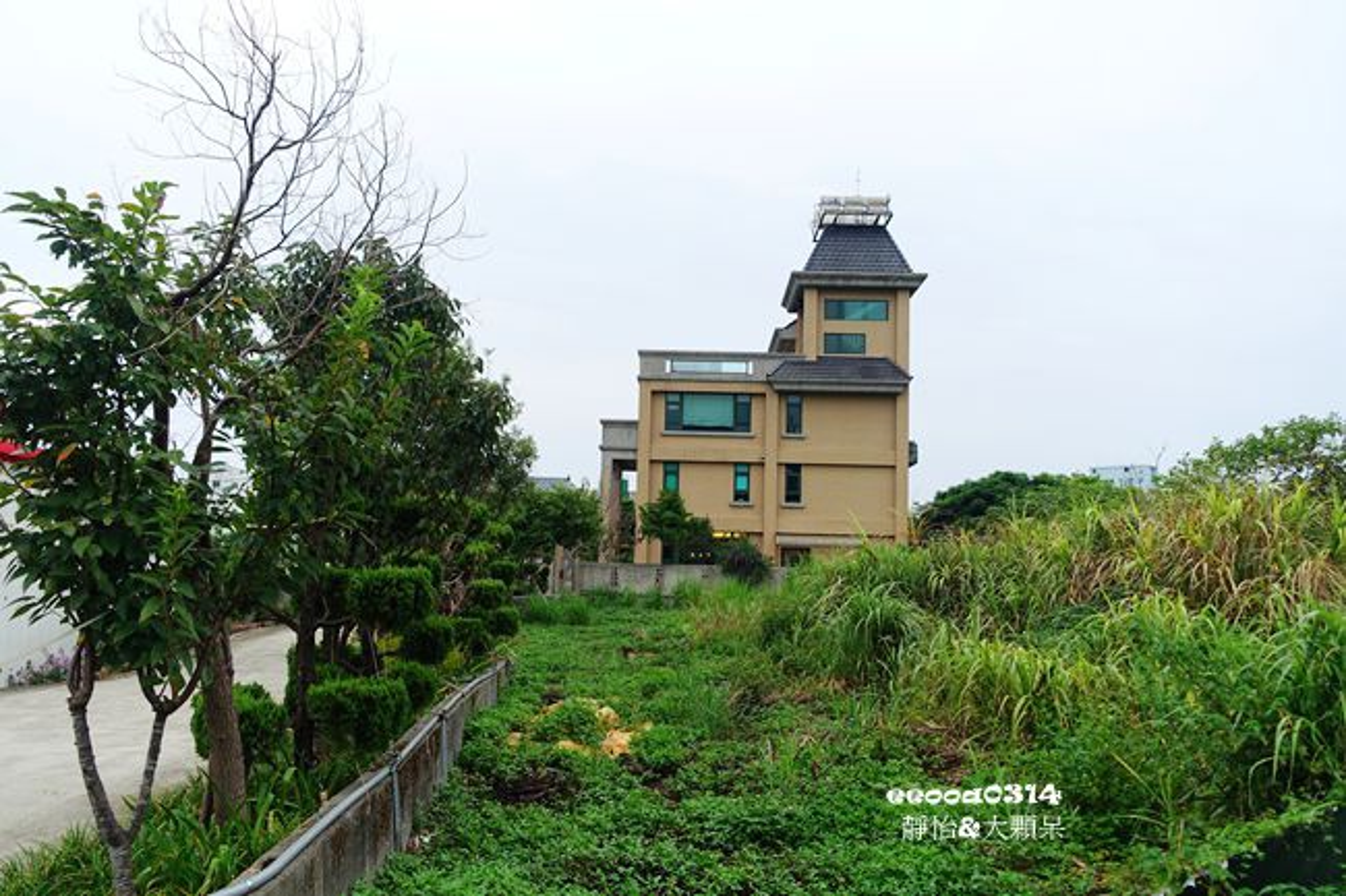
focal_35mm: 32
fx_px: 1196
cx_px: 673
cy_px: 448
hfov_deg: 58.7
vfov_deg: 41.1
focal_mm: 11.69
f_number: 3.2
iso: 125
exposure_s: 1/80
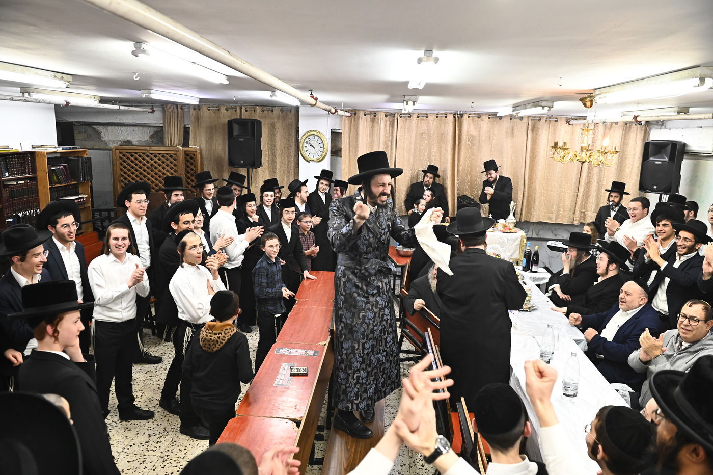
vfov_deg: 53.1
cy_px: 238
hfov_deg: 73.8
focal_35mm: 24
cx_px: 356
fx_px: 475
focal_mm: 24
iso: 2000
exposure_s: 1/200
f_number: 4
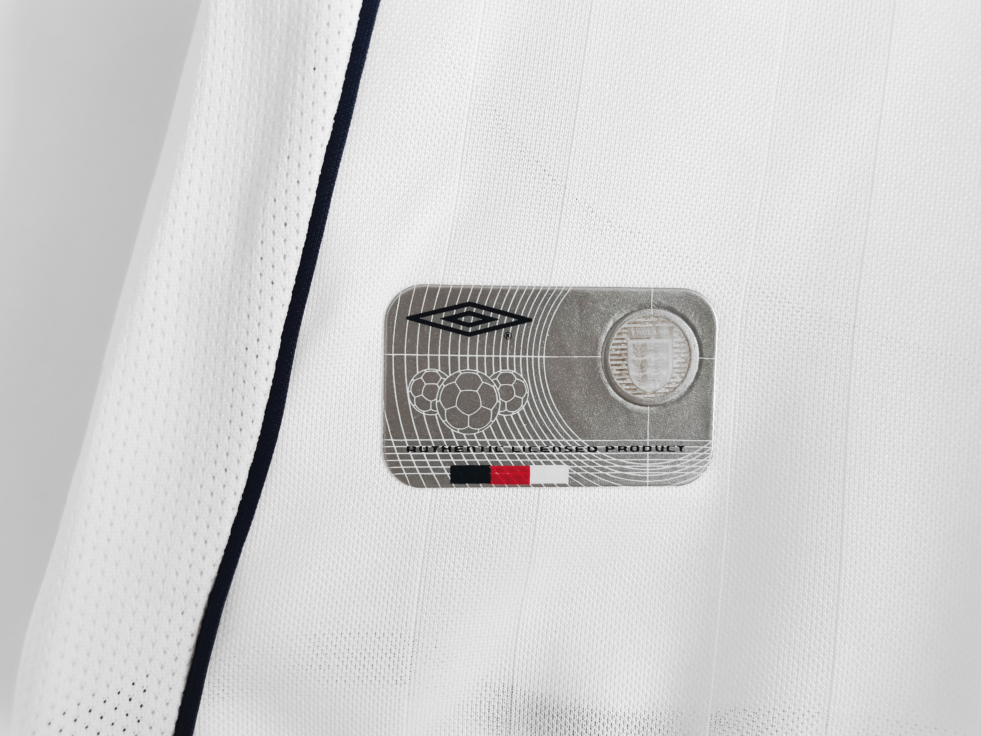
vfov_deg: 53.1
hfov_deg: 67.3
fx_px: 737
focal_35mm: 26
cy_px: 368
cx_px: 490
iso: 160
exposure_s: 1/100
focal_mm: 5.58
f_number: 1.8
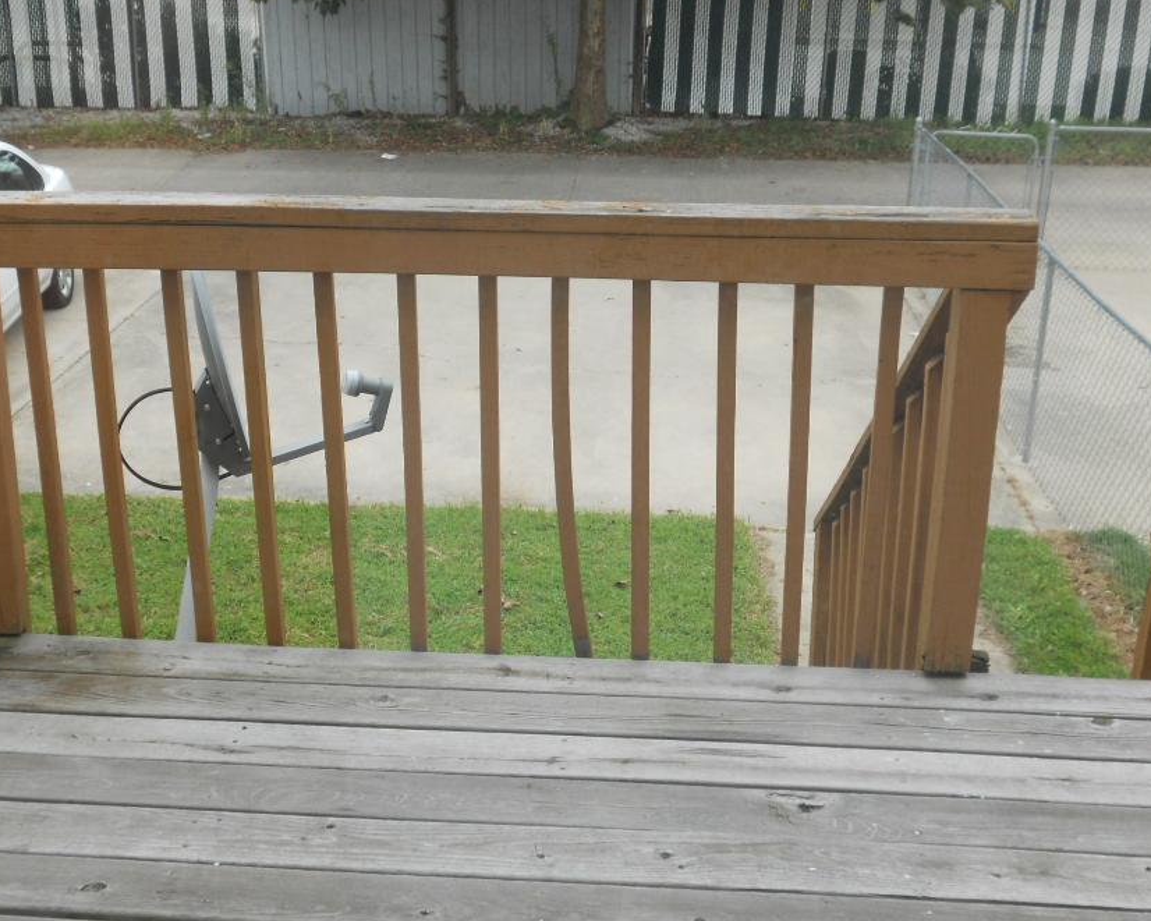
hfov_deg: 40.3
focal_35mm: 46
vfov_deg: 32.8
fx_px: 1567
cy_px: 456
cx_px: 545
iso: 80
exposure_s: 1/250
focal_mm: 6.9
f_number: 3.9
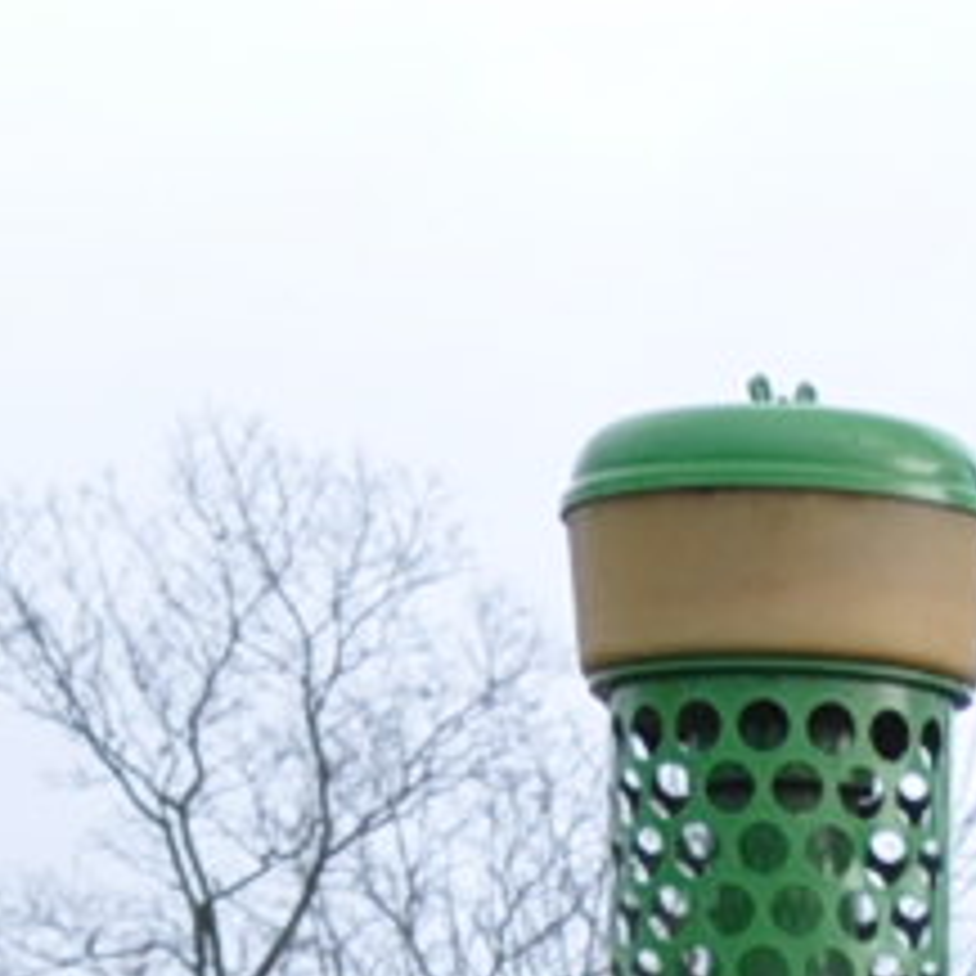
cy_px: 3049
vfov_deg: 5.8
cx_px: 2082
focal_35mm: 277
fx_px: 8836
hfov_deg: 6.1
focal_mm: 22
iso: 200
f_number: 6.3
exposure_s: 1/160
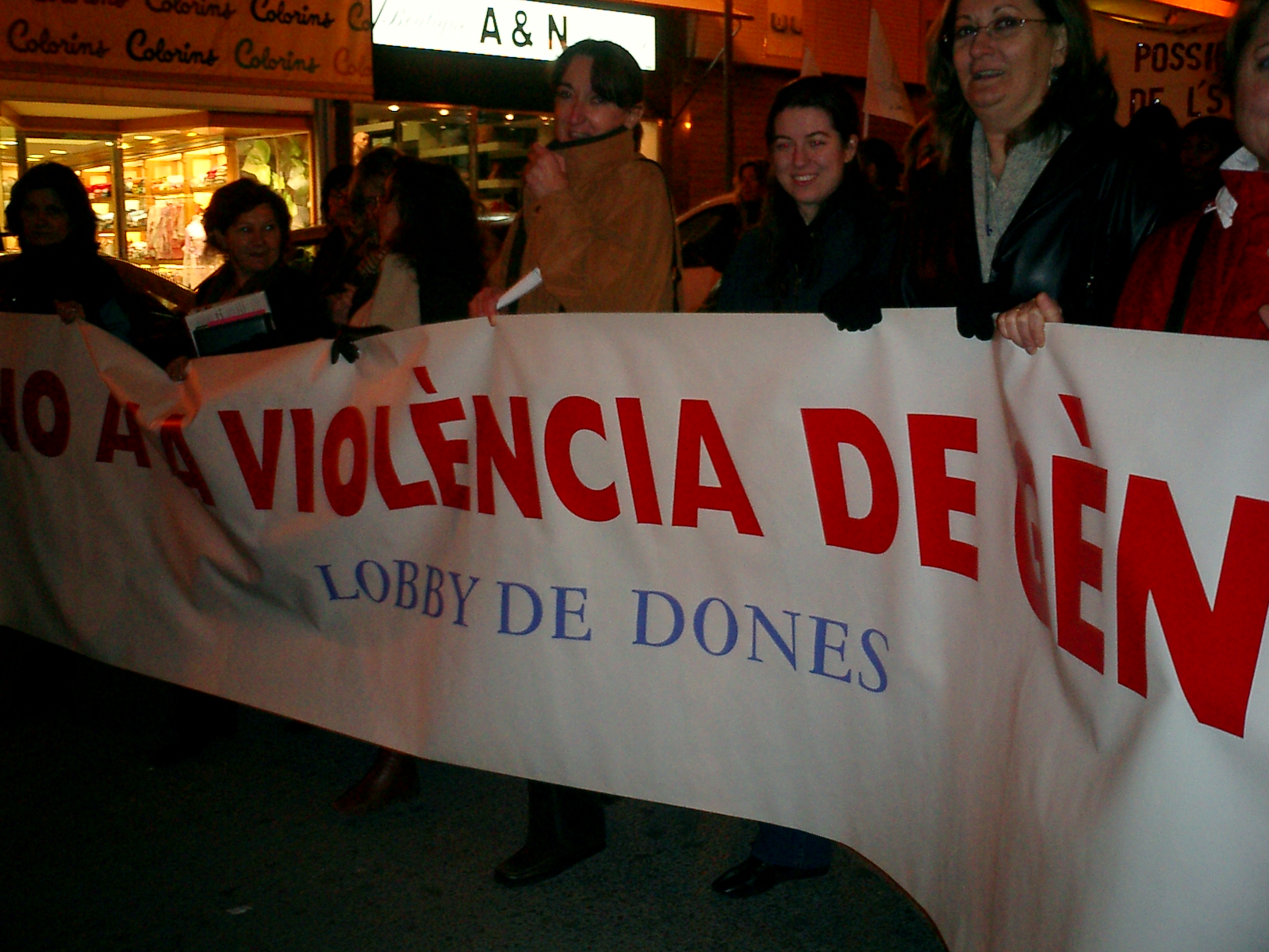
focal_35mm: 36
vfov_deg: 39.7
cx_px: 634
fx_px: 1320
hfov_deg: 51.4
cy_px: 476
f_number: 3.2
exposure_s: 1/30
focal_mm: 7.5
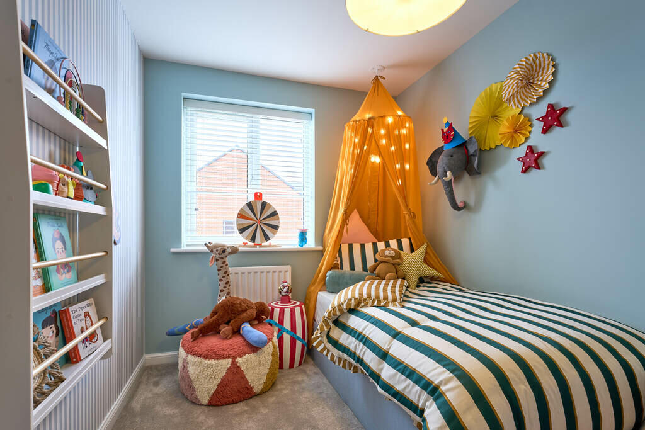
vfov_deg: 70.5
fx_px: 305
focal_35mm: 17
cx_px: 322
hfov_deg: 93.3
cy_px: 215
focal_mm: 17
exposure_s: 1
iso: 100
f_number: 10
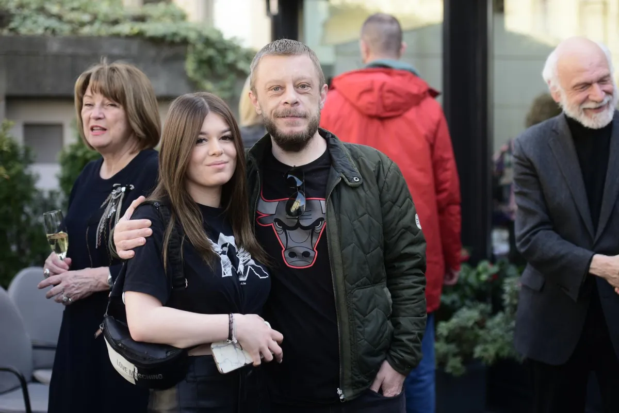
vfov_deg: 19.5
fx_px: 1204
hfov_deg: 28.8
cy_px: 206
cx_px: 310
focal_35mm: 70
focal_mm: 70
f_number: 2.8
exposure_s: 1/500
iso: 320
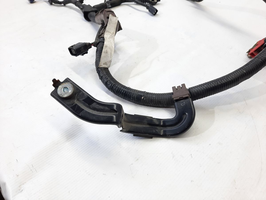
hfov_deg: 69.4
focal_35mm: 25
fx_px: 192
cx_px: 133
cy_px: 100
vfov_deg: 54.9
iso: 64
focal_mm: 4.6
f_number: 2
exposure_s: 1/50
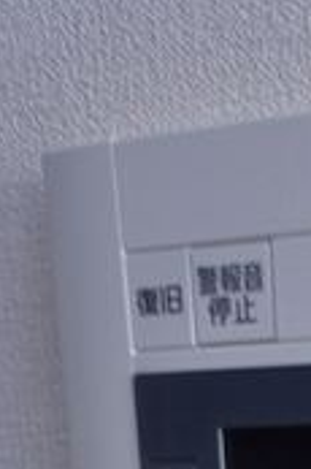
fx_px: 1156
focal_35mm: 89
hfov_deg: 14.4
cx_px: 446
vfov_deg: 19.7
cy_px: 710
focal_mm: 16
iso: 200
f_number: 5.6
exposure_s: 1/4
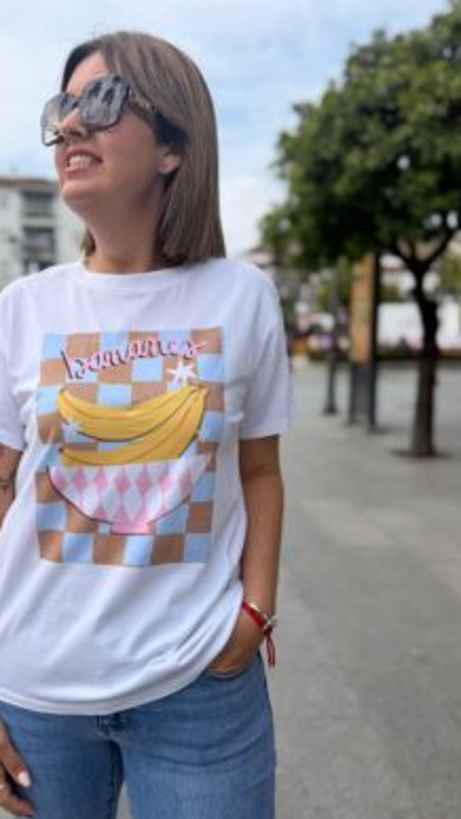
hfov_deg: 42.4
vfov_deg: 69.8
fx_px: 586
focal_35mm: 27
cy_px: 408
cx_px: 154
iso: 80
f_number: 1.78
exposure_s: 1/4405
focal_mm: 6.76
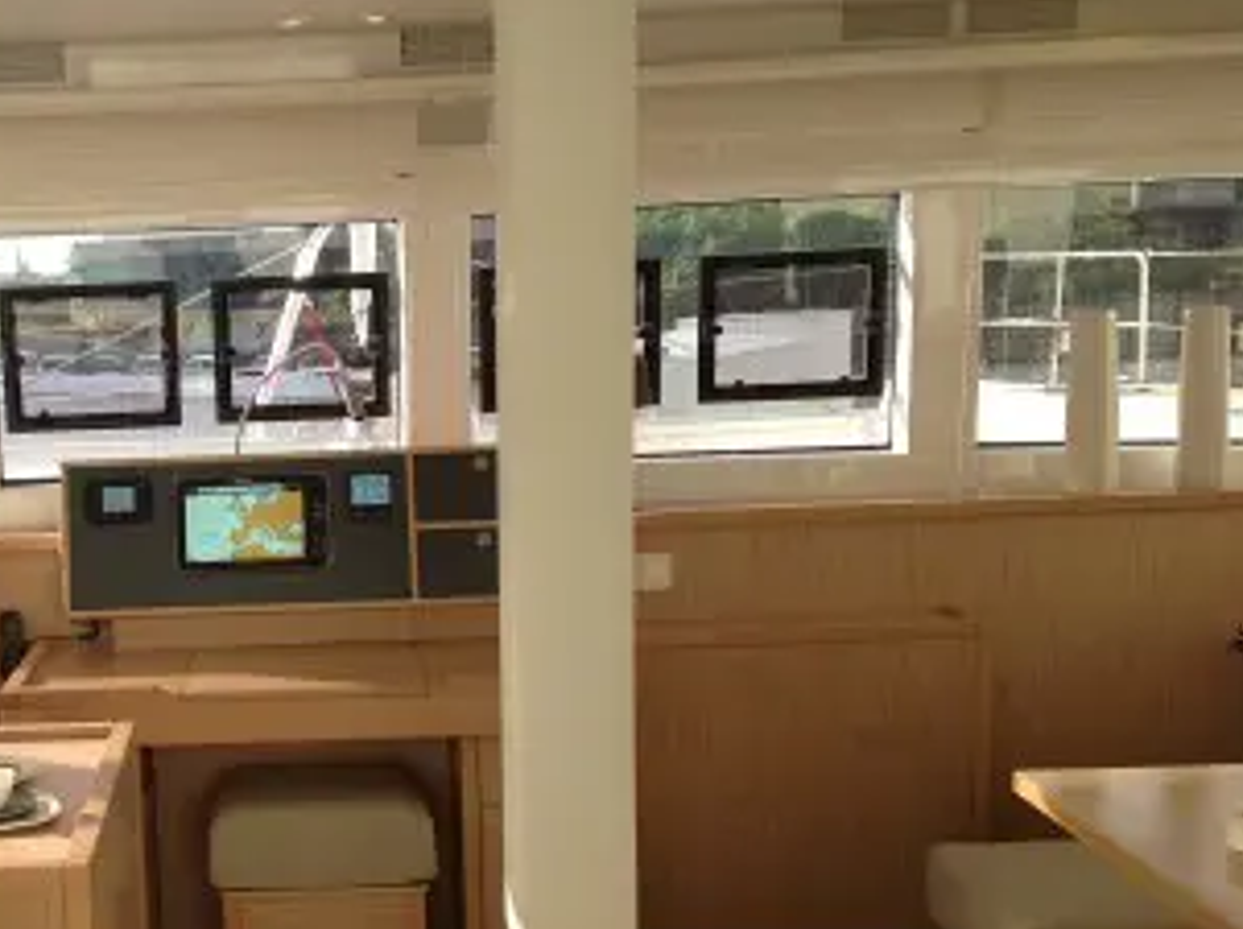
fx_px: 2080
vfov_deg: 25.0
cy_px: 630
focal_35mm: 58
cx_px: 242
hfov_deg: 32.3
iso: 80
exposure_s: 1/315
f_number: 2.4
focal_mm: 4.28
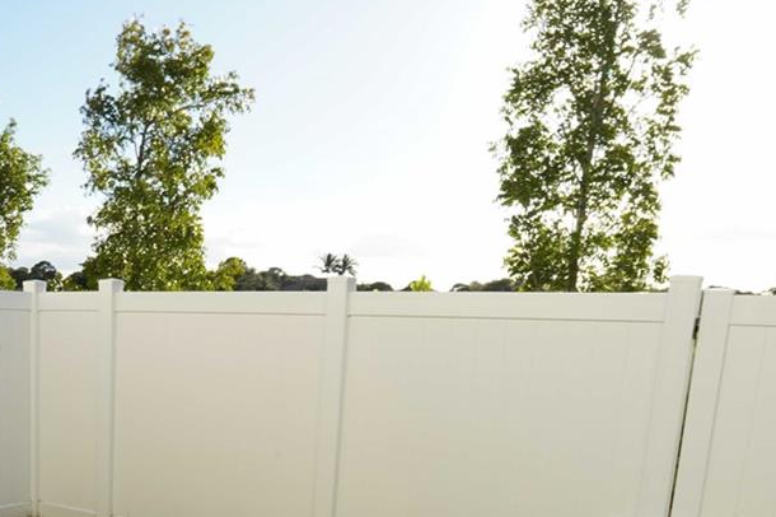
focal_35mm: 42
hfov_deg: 42.7
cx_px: 83
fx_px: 905
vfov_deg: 29.2
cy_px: 548
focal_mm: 16
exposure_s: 1/30
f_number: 22
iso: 125
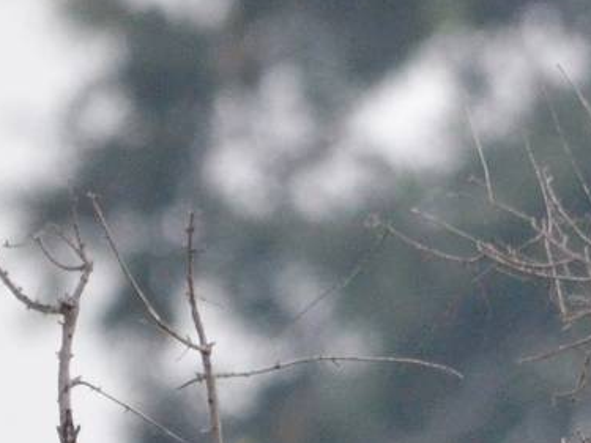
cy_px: 694
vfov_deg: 0.5
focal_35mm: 2763
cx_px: 1001
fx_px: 47158
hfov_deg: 0.7
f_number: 9
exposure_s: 1/1250
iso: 2500
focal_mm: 450
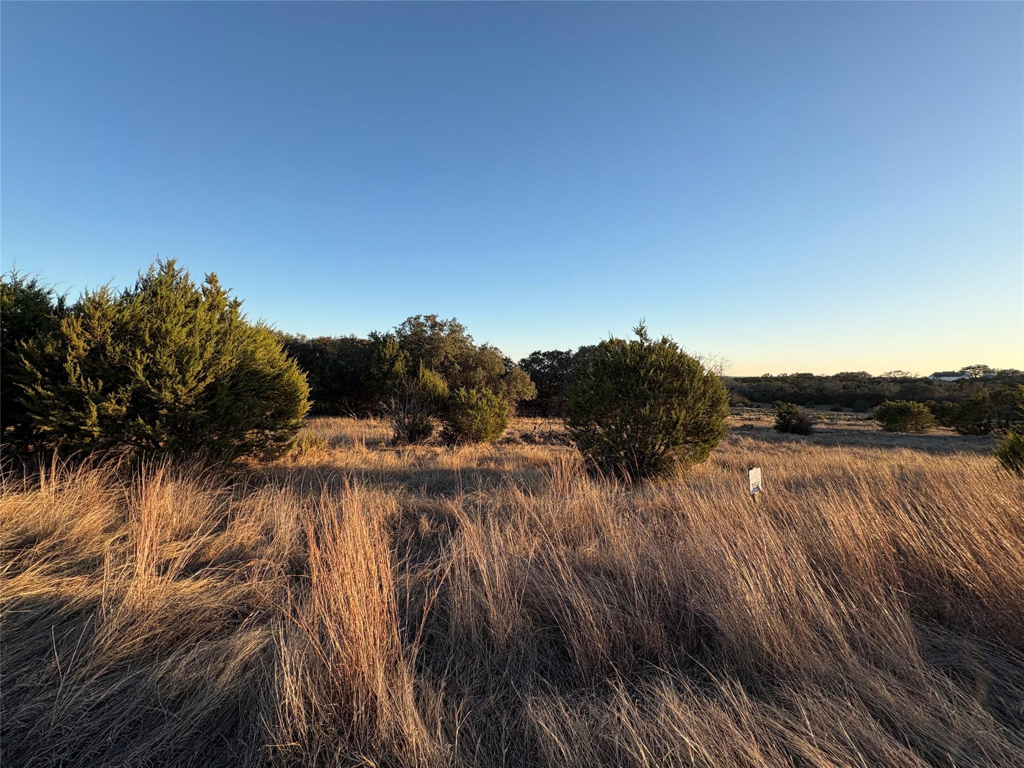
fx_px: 414
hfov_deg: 102.1
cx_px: 512
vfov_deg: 85.7
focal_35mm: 14
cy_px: 384
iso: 40
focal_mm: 2.22
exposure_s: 1/687
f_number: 2.2
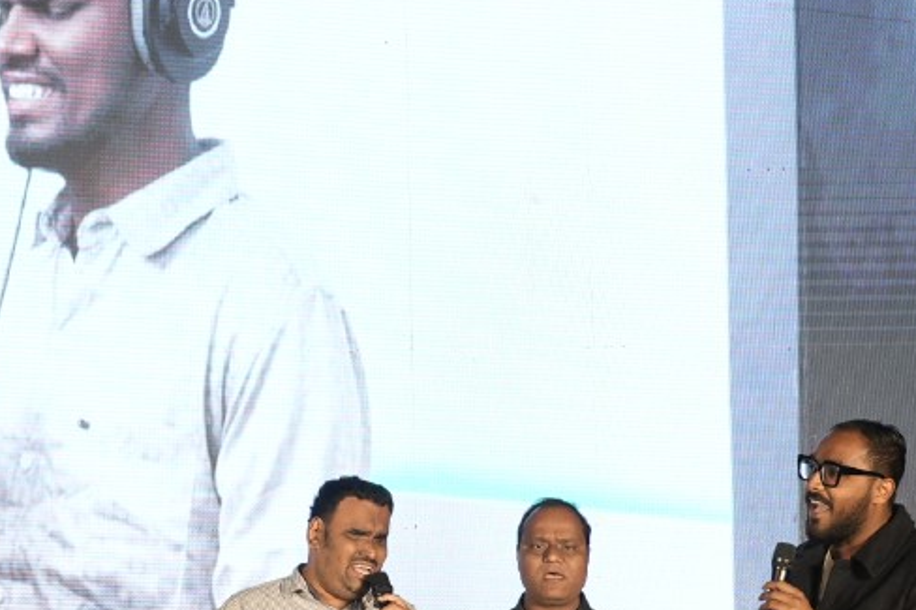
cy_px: 444
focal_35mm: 129
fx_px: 3281
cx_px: -59
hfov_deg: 15.5
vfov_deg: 10.6
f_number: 4
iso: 800
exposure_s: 1/200
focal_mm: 30
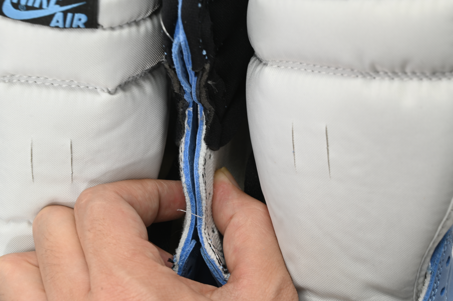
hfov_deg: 28.9
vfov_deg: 19.4
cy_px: 150
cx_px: 226
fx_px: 880
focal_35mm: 70
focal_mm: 70
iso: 160
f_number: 13
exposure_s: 1/5
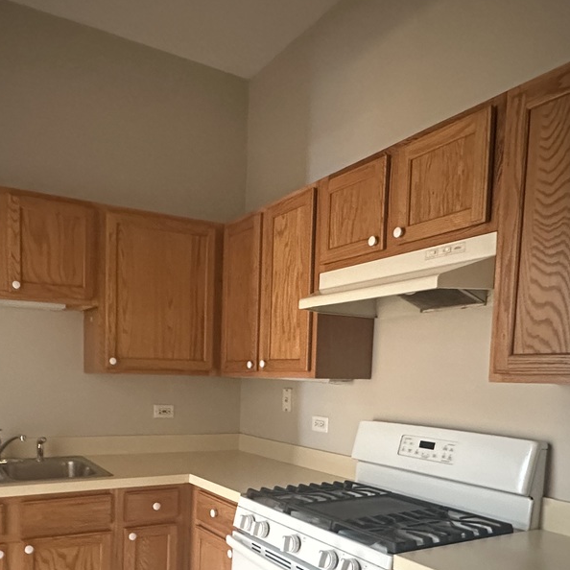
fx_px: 559
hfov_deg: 53.5
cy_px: 431
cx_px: 220
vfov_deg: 51.6
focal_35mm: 30
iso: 1250
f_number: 2.2
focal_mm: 2.22
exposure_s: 1/43
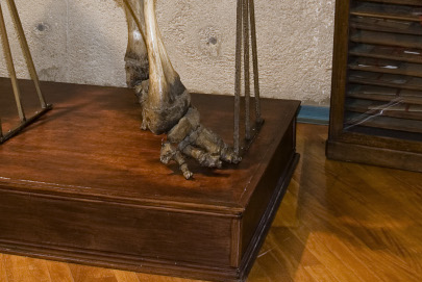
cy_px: -88
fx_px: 939
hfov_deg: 25.3
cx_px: 167
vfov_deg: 16.2
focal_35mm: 80
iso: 200
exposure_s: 1/1.43
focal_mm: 18
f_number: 9
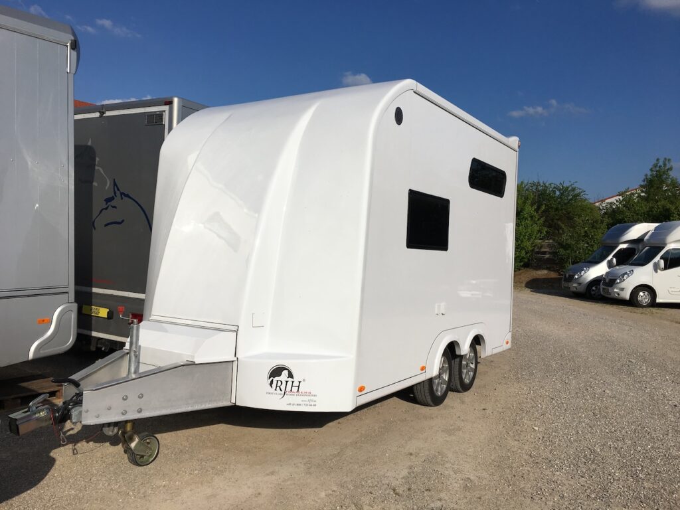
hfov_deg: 61.7
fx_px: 570
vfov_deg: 48.2
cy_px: 255
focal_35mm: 29
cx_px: 340
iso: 25
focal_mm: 4.15
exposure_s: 1/4274
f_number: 2.2
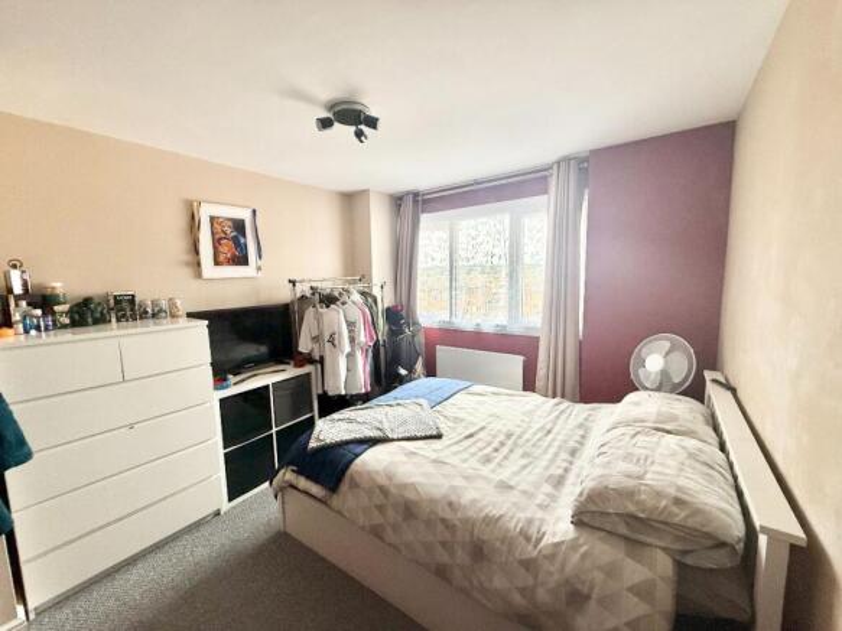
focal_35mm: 14
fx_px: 340
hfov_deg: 102.1
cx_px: 421
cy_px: 316
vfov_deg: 85.7
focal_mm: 2.22
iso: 160
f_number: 2.2
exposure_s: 1/99
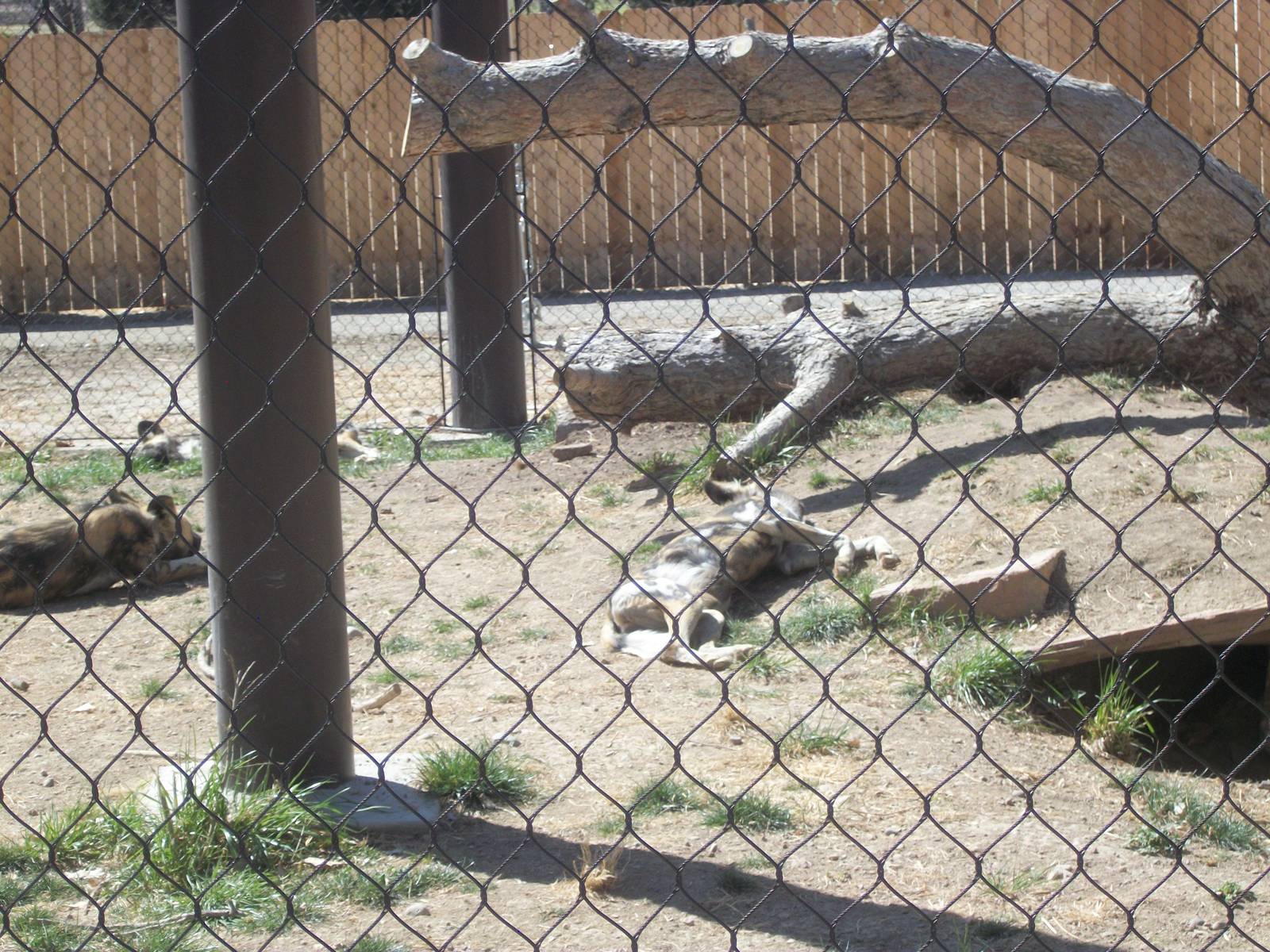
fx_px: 3522
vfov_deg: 15.4
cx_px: 635
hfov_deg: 20.4
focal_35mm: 96
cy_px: 476
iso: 80
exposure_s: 1/250
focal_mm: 17.1
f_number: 5.2
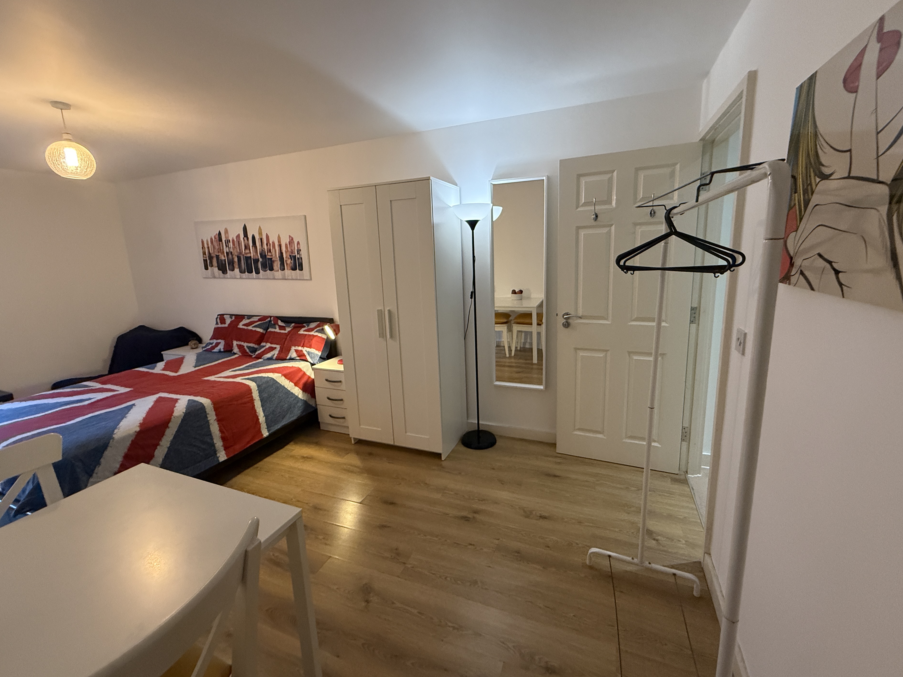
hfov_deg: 98.2
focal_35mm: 15
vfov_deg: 81.7
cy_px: 322
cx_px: 456
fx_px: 391
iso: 640
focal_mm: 2.22
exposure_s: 1/100
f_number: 2.2
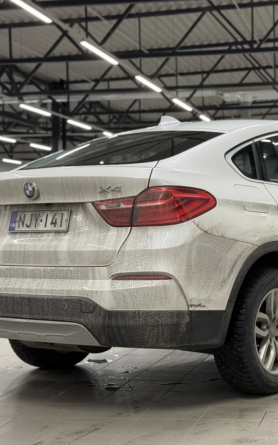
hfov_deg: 18.9
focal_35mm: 68
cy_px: 223
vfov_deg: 30.2
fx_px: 824
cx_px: 228
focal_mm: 6.76
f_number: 1.78
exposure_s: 1/100
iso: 125
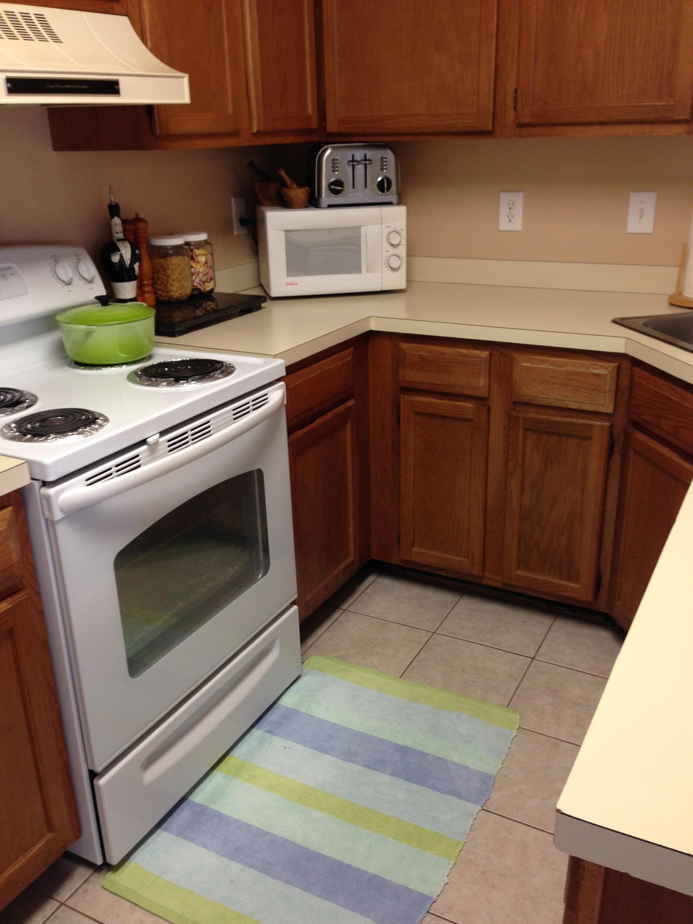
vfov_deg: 55.4
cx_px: 346
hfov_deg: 42.9
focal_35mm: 33
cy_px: 462
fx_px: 881
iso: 80
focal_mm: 4.12
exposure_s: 1/20
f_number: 2.4
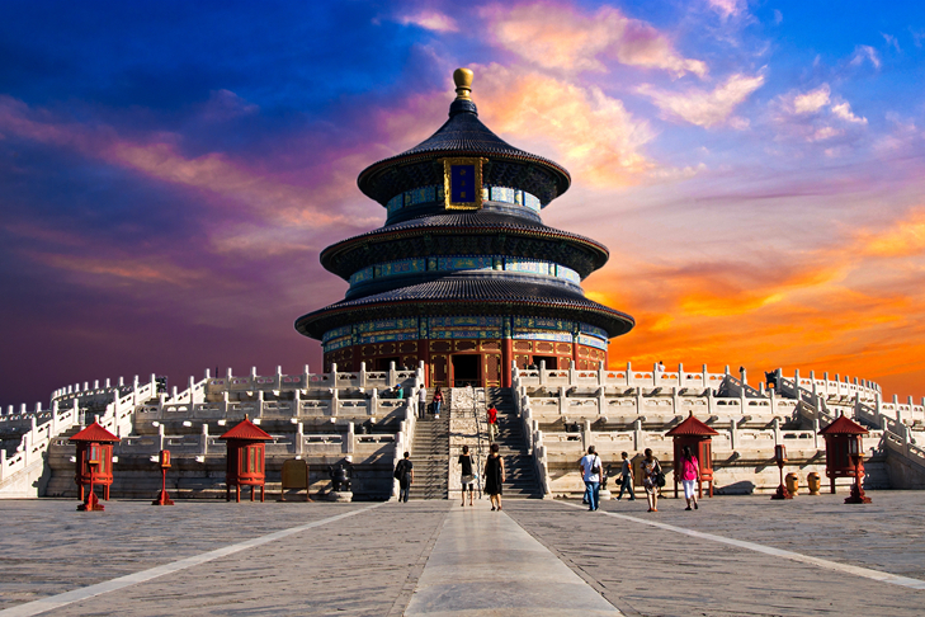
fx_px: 951
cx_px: 468
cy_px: 314
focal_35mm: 37
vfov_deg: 35.9
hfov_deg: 51.9
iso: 200
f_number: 11
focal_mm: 24
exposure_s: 1/250
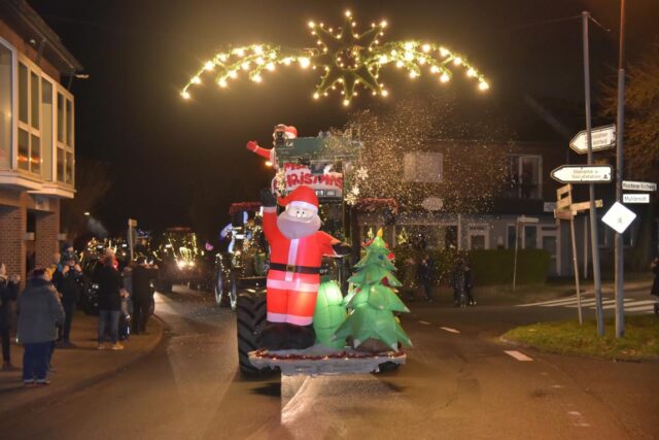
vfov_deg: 24.6
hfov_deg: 36.2
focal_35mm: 55
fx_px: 1007
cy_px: 220
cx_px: 330
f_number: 4.5
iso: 3200
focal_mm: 55
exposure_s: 1/80
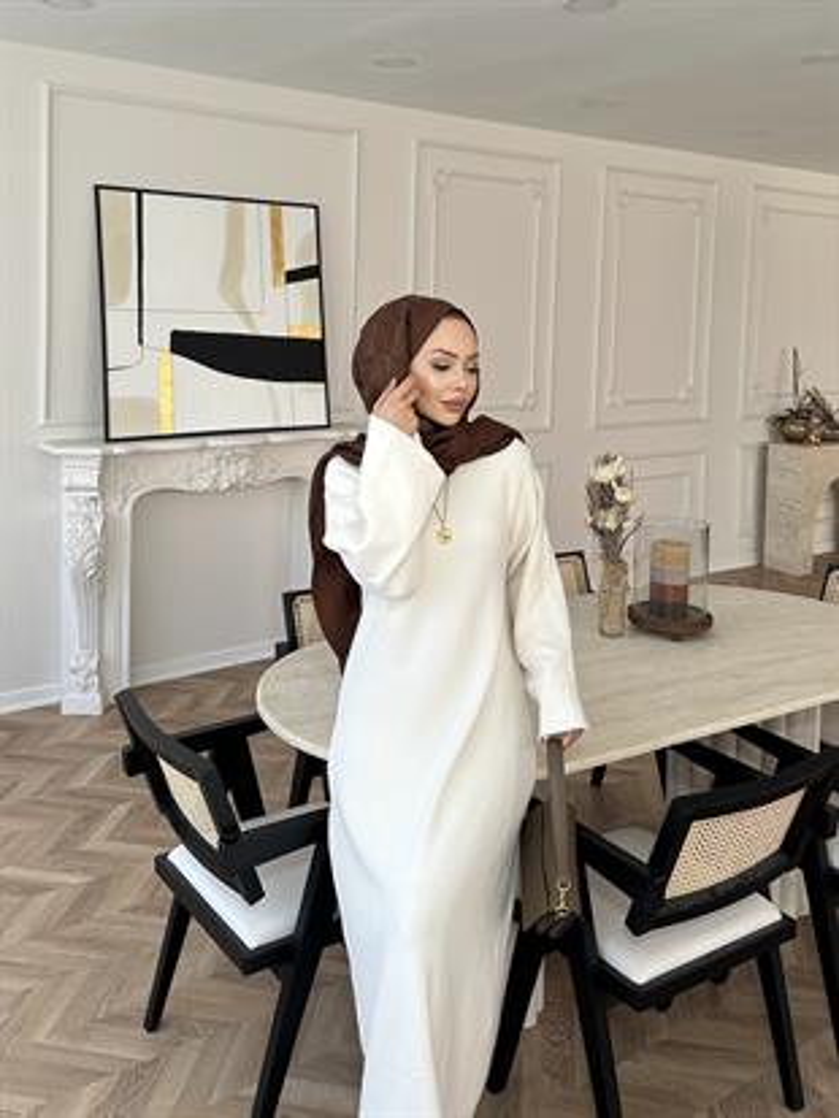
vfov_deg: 71.6
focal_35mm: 24
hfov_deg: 56.8
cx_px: 420
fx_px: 775
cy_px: 559
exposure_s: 1/121
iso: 80
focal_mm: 6.86
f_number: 1.78
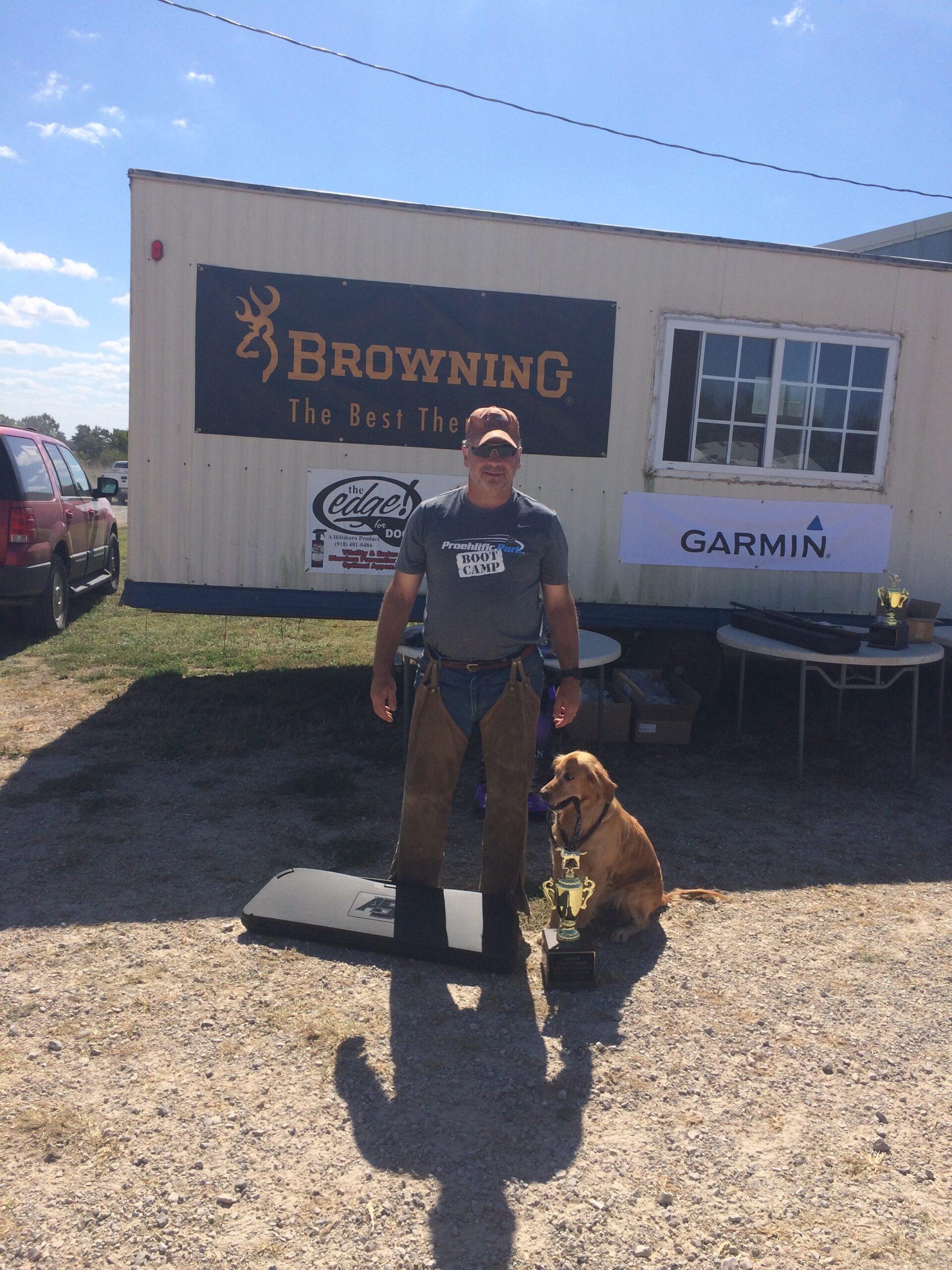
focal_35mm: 29
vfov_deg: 61.7
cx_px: 476
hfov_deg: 48.2
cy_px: 635
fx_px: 1063
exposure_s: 1/2740
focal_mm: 4.15
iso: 32
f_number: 2.2
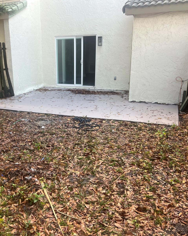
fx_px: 237
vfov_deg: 52.8
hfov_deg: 42.8
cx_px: 63
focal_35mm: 34
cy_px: 118
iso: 40
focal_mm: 5.7
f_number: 1.5
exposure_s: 1/121
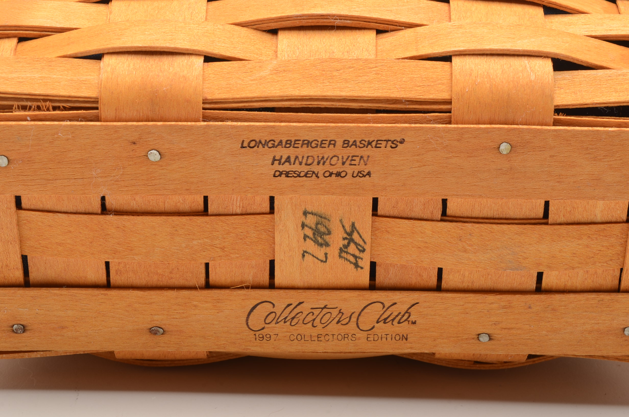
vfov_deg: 16.5
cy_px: 208
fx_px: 1438
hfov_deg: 24.7
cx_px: 314
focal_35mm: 82
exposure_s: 1/200
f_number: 20
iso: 100
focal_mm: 55
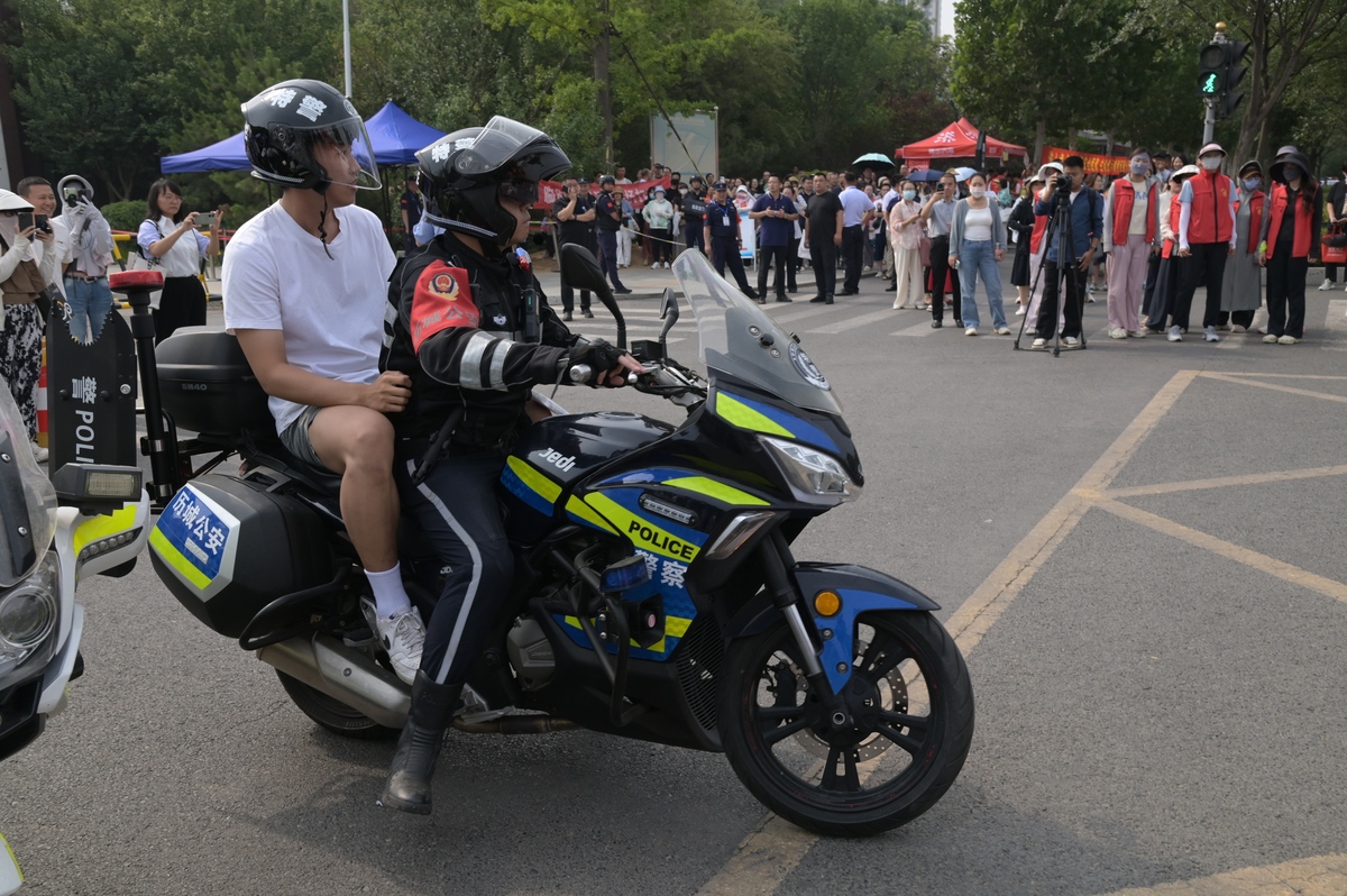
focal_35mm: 32
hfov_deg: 58.8
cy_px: 448
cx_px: 674
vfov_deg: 41.0
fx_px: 1196
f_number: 10
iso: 400
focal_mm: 32
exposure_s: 1/400
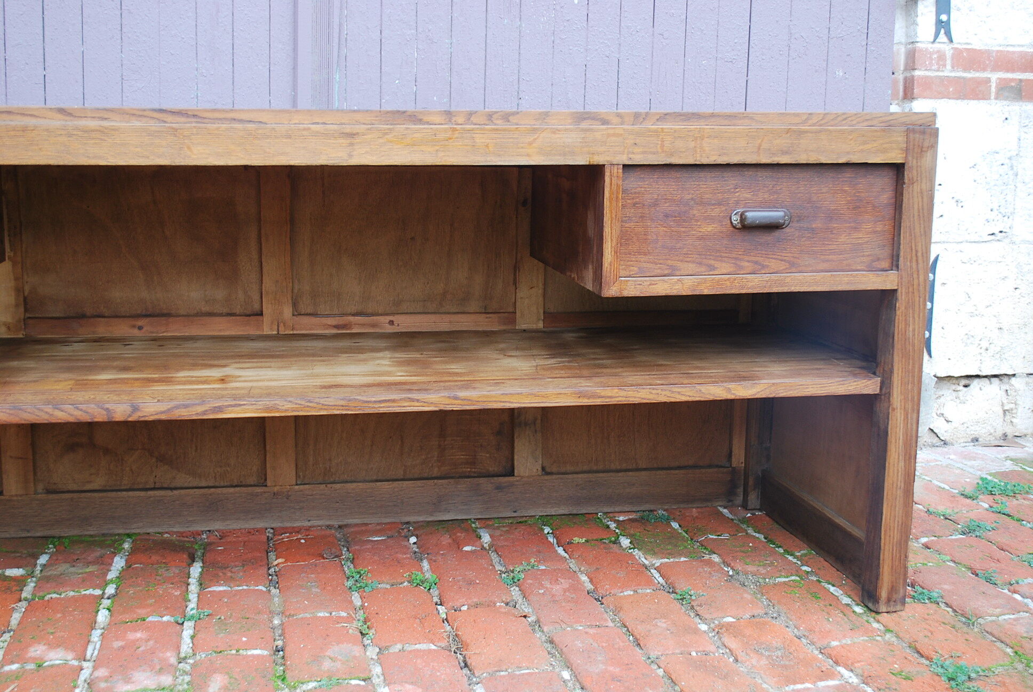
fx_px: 1120
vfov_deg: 34.3
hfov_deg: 49.5
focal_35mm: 39
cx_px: 516
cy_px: 346
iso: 200
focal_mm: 26
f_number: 4.5
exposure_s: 1/60
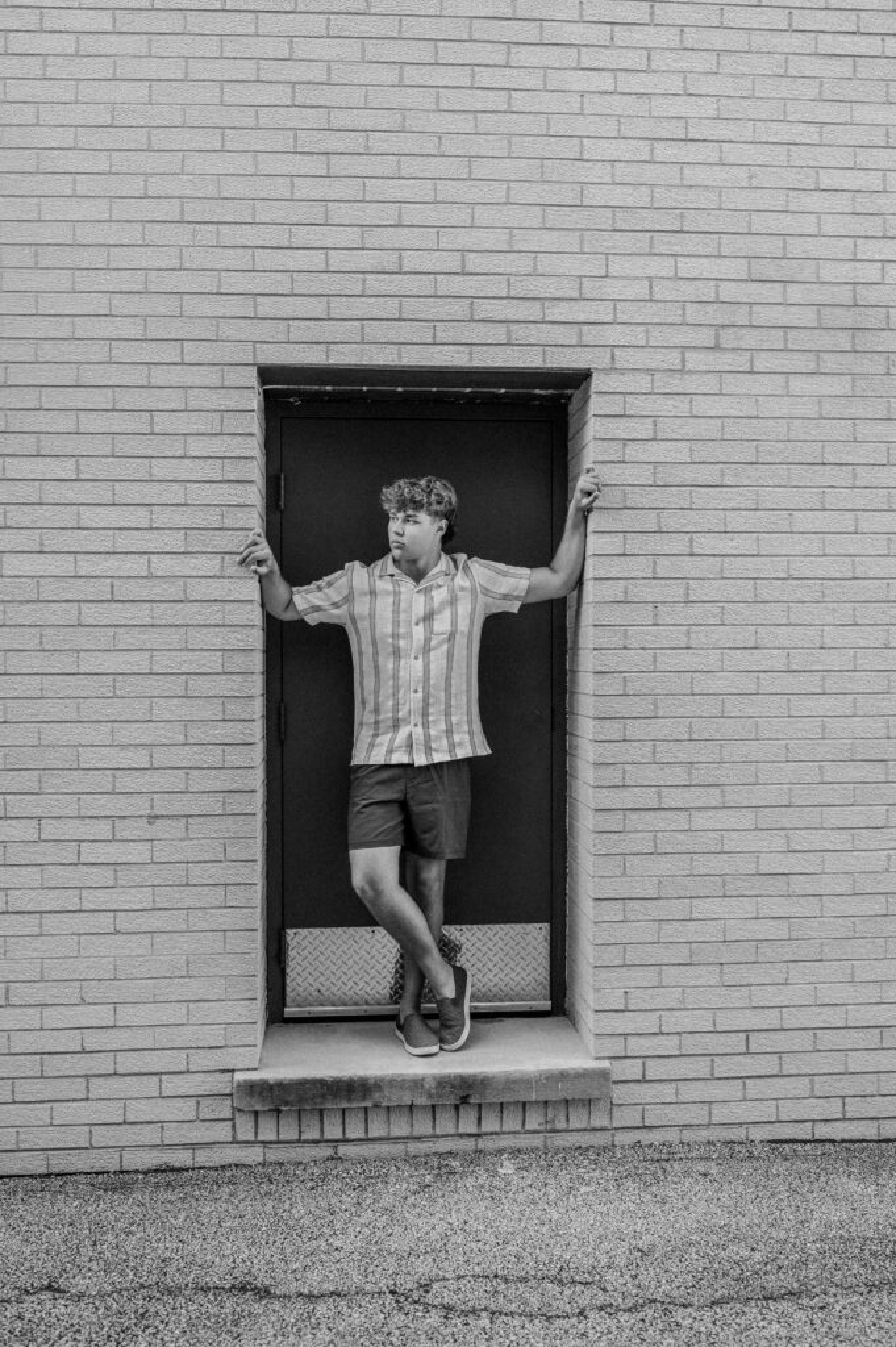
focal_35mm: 35
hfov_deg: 37.8
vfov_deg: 54.5
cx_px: 448
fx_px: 1309
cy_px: 674
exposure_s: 1/320
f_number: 3.2
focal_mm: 35
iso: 400
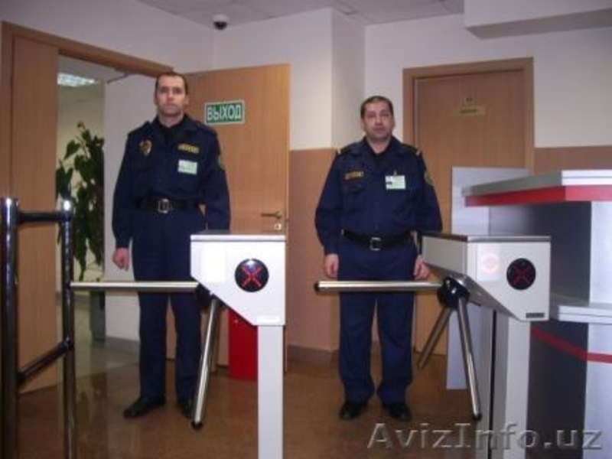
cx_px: 306
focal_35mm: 35
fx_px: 619
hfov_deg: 52.6
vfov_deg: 40.7
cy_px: 230
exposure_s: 1/40
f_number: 2.6
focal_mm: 5.8
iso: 200
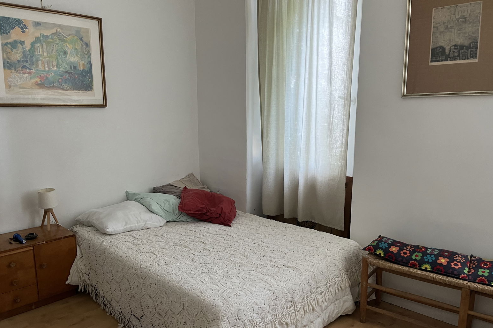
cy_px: 181
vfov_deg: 46.3
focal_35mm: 28
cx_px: 244
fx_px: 383
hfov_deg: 65.5
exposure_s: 1/60
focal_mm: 5.1
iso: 250
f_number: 1.6
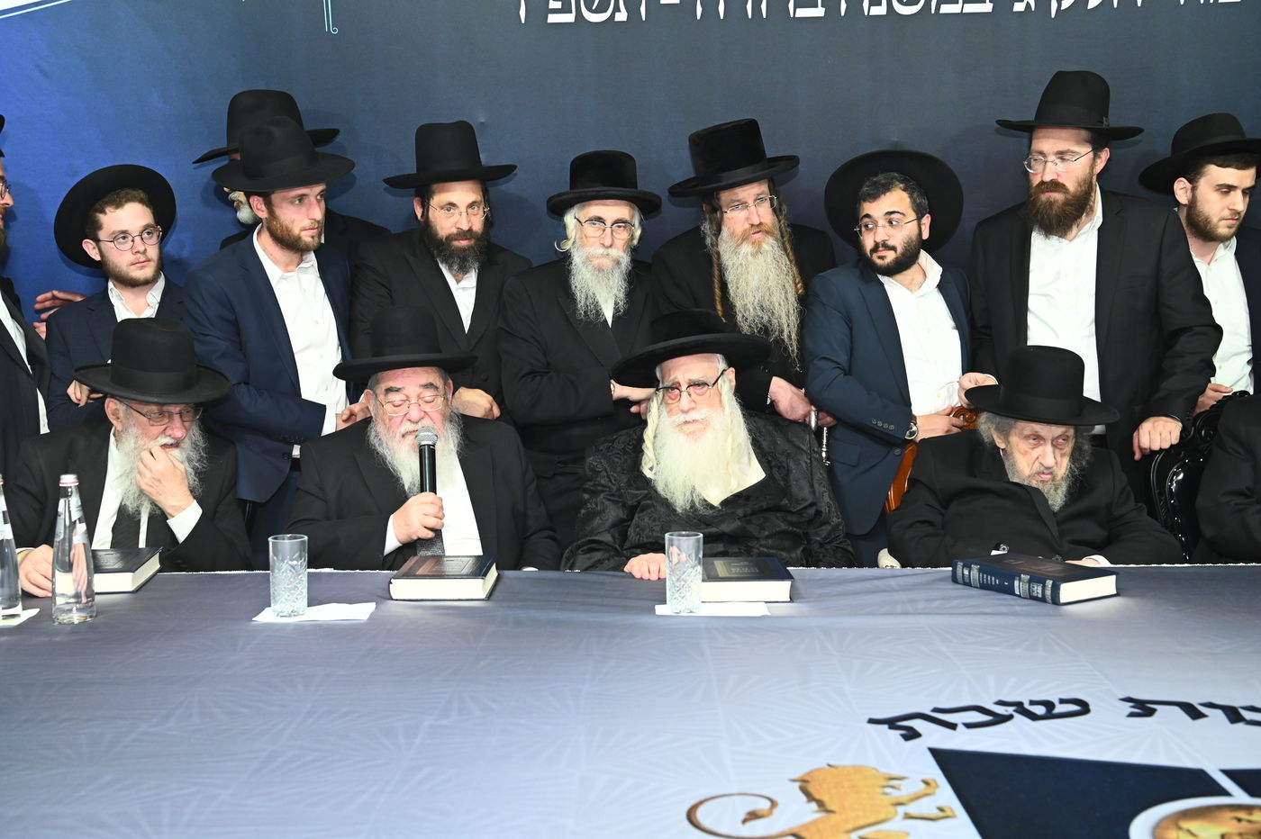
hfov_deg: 43.6
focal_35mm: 45
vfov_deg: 29.8
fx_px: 1575
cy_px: 420
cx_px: 630
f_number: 6.3
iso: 2500
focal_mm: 45
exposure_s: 1/200
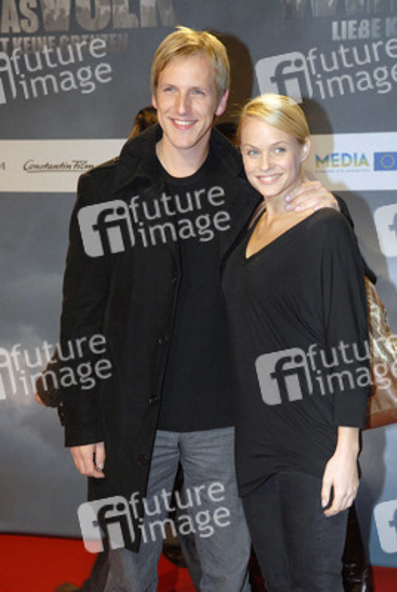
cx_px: 198
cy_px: 296
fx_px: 1360
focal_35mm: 82
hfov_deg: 16.6
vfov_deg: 24.6
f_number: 5.6
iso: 640
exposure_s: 1/125
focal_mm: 55
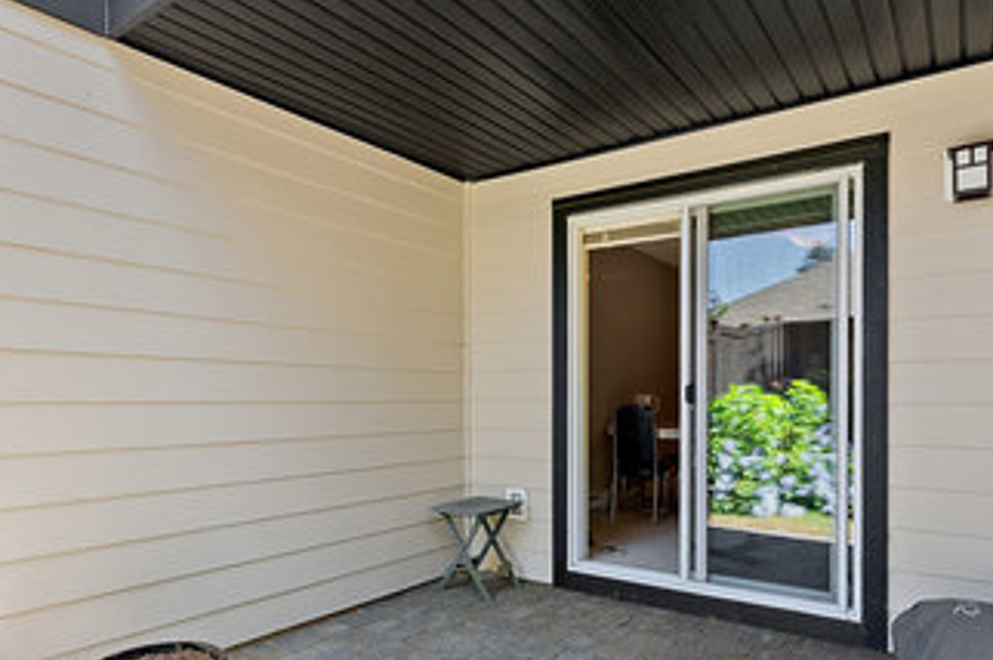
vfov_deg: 54.4
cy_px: 413
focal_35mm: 23
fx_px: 634
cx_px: 510
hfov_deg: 76.1
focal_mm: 17
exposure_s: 1/40
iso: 640
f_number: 9
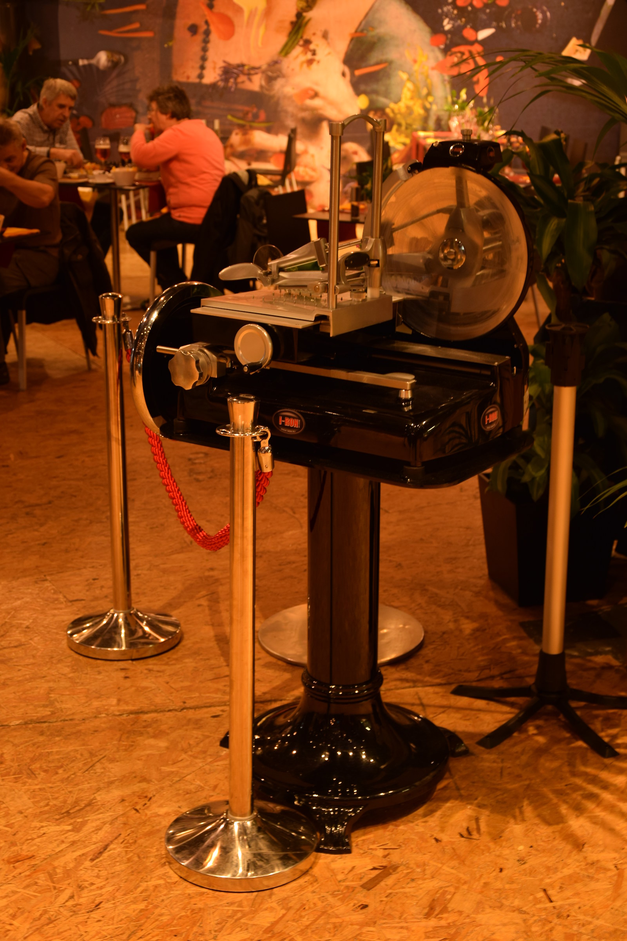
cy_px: 470
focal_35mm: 57
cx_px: 314
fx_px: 1489
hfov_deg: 23.8
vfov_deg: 35.1
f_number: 4.5
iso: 200
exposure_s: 1/8
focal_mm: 38
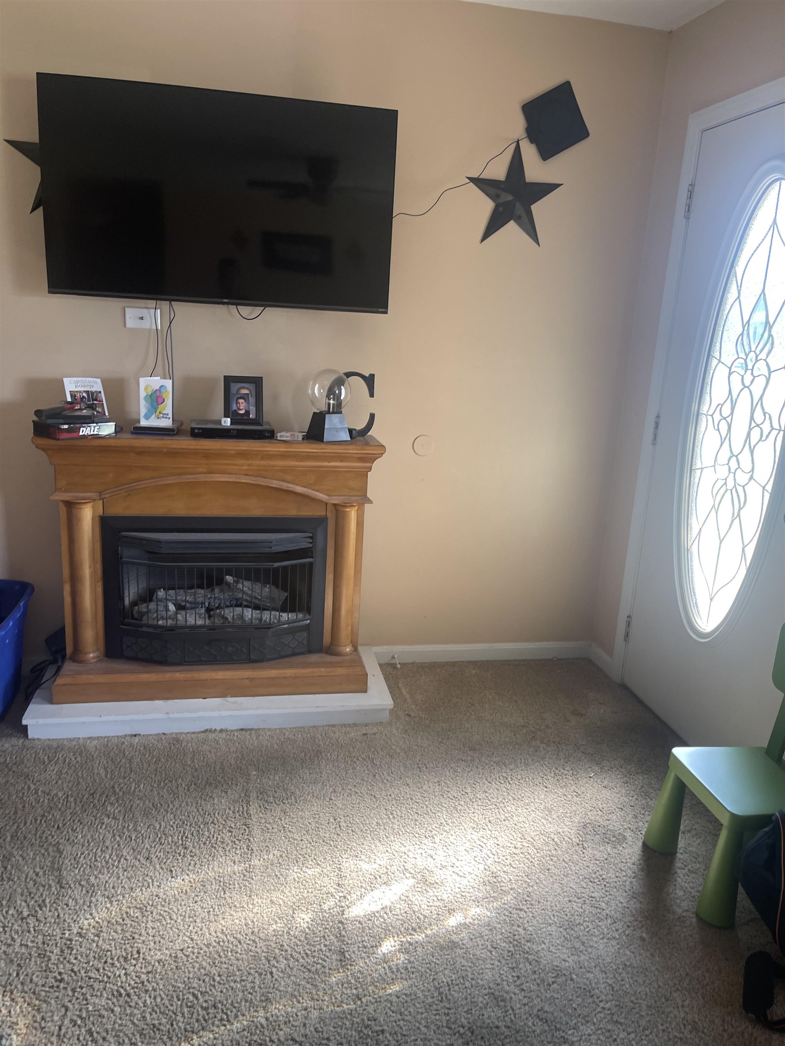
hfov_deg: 53.1
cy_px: 523
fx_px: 786
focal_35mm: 26
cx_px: 392
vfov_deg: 67.3
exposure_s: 1/60
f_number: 1.6
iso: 64
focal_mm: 5.1
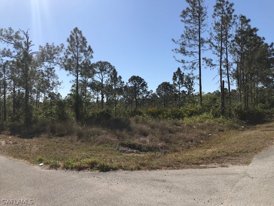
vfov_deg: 49.7
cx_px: 137
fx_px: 222
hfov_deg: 63.4
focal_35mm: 28
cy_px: 103
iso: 20
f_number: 1.8
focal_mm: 3.99
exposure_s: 1/4000
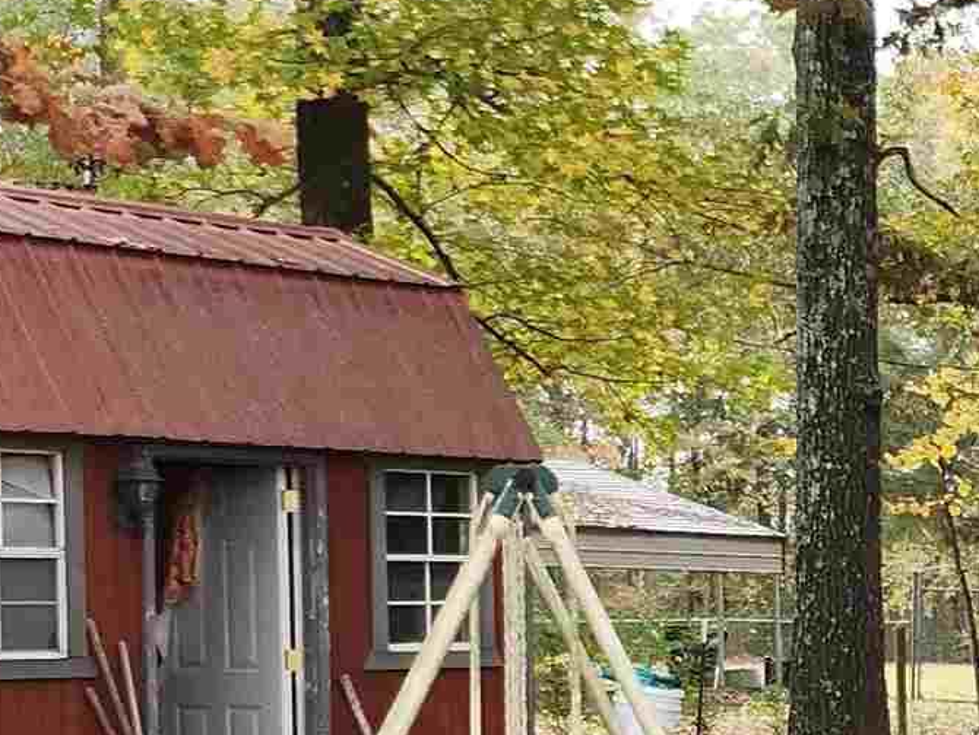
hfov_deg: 15.0
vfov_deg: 13.3
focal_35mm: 110
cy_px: 750
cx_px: 1872
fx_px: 3112
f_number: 1.8
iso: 64
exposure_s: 1/120
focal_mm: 5
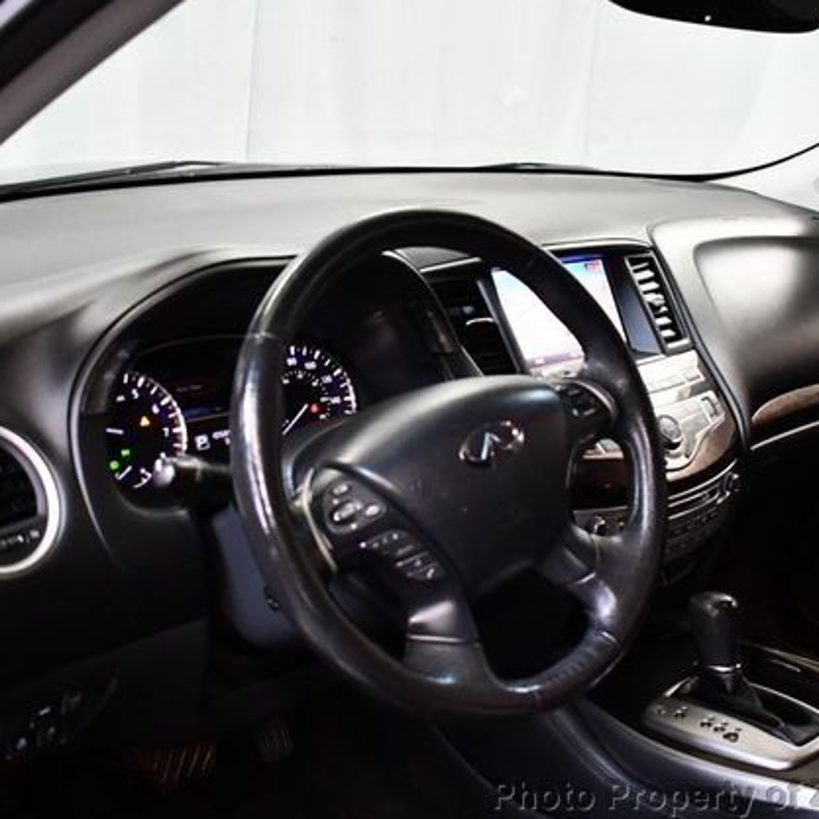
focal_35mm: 47
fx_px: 1258
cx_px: 467
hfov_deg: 36.0
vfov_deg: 36.1
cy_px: 412
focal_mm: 18
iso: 3200
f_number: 3.5
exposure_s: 1/125
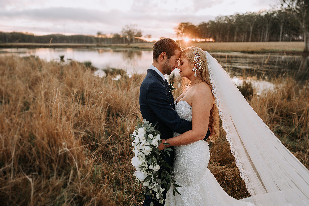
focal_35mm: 25
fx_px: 215
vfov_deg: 51.3
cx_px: 158
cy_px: 100
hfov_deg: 71.5
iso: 400
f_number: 2
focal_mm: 24
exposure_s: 1/640
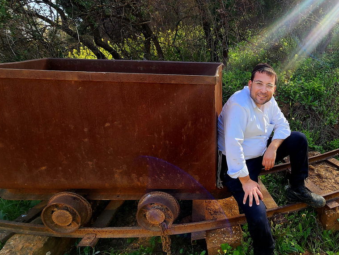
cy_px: 115
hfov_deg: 66.6
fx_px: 235
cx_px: 259
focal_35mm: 24
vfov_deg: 56.7
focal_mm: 2.2
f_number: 2.2
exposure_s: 1/323
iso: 50
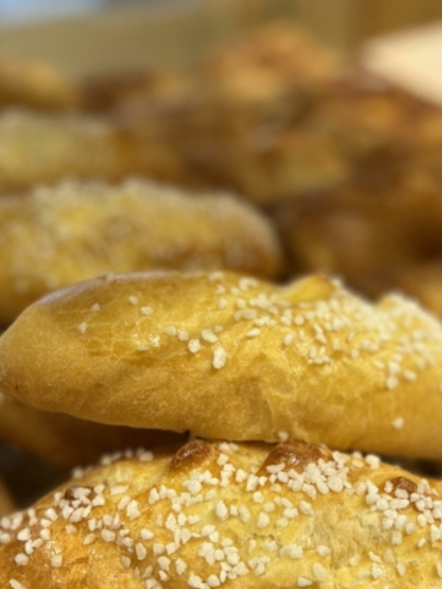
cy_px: 240
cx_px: 248
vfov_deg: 37.4
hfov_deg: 28.5
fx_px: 868
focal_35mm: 51
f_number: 1.6
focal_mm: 5.96
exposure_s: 1/50
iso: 125
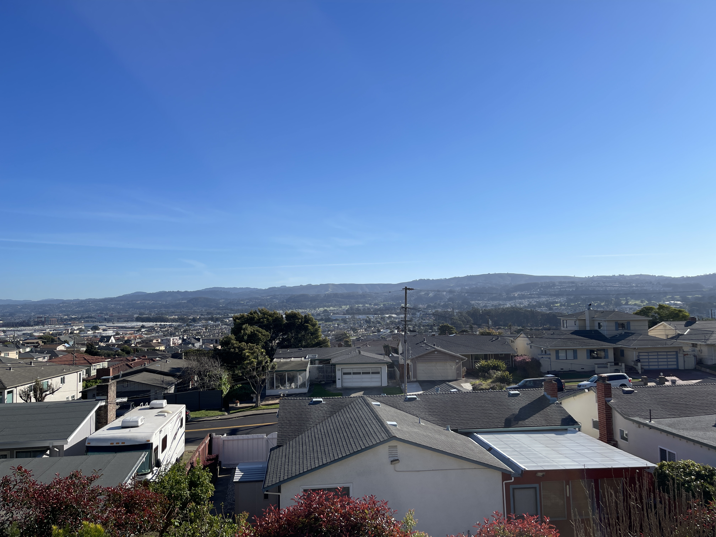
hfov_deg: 69.4
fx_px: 517
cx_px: 358
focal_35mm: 25
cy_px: 268
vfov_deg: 54.9
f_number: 1.6
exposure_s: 1/5618
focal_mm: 5.1
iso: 32
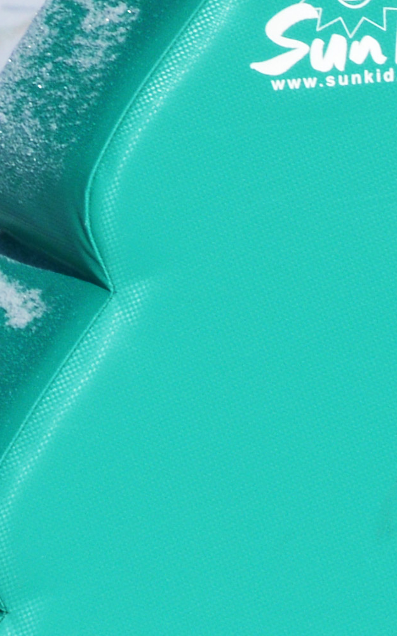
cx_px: -302
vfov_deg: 1.6
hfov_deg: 1.0
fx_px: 22089
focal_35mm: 1276
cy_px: -347
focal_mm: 170
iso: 320
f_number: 13
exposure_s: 1/640
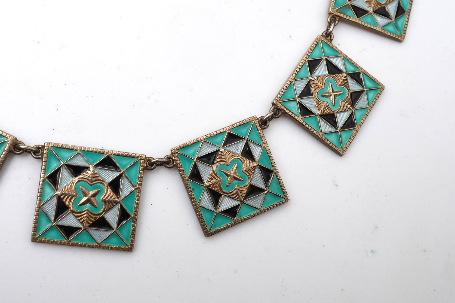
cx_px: 228
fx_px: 569
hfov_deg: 43.6
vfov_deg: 29.9
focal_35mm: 45
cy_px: 152
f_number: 22
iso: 500
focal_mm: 30
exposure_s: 1/125
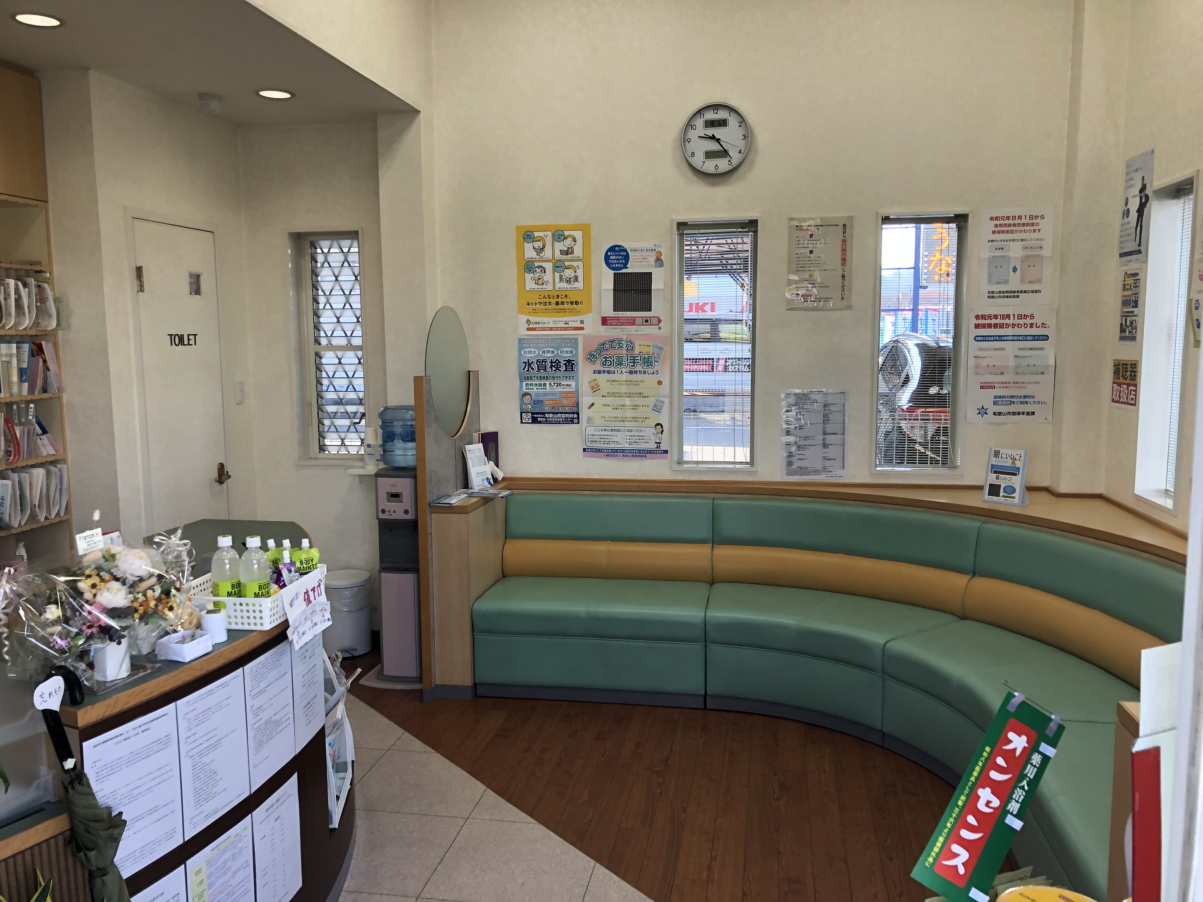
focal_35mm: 28
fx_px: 973
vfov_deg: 49.7
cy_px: 451
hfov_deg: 63.4
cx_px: 602
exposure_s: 1/120
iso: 25
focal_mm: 4
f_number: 1.8
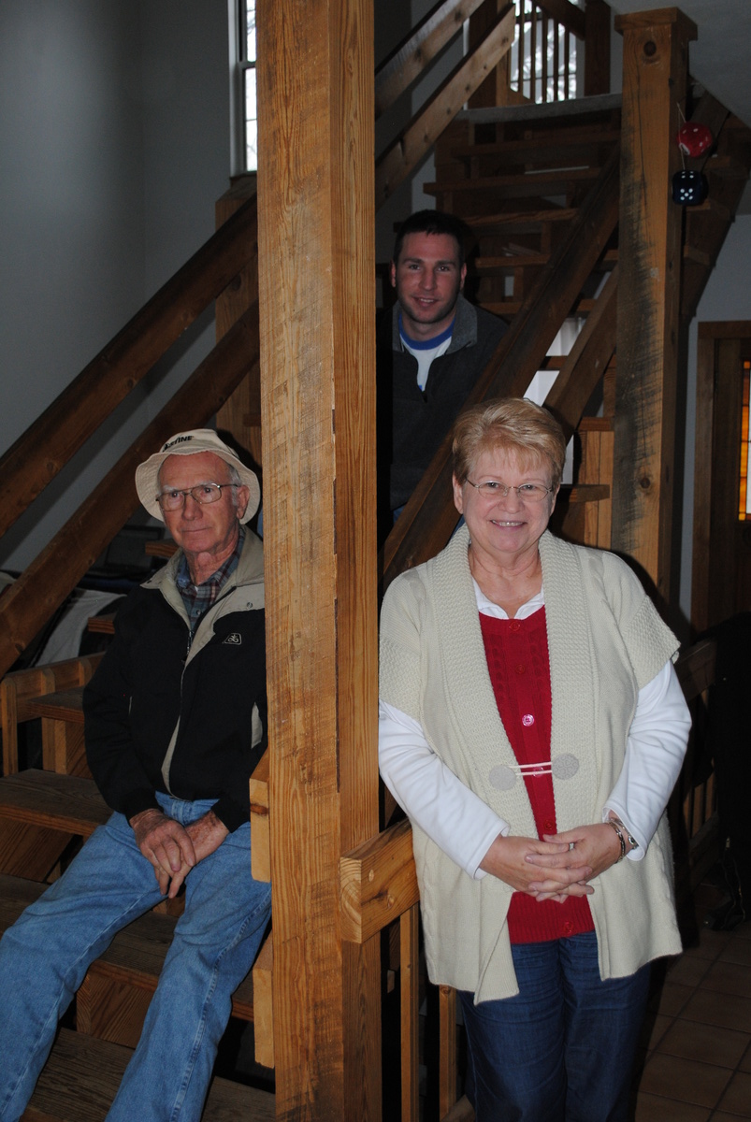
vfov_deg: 49.5
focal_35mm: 39
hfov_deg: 34.3
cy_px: 561
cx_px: 376
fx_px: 1217
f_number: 4.2
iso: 400
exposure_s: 1/60
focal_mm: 26
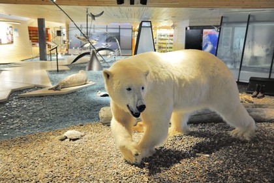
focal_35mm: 35
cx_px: 137
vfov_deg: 37.9
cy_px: 92
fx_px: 266
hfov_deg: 54.4
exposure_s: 1/13
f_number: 4.5
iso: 1600
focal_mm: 35
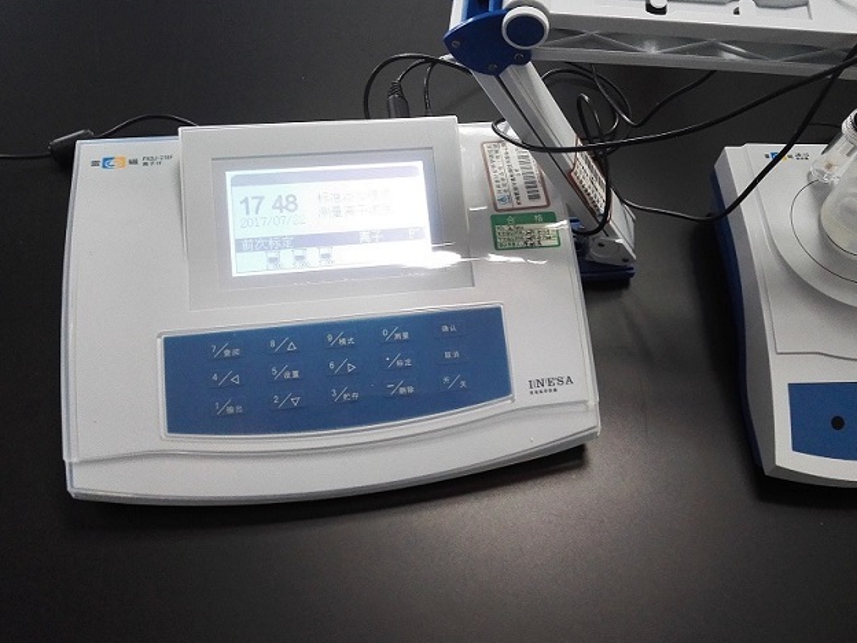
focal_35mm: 34
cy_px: 285
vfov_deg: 41.7
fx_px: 842
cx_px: 497
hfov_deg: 53.7
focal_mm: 3.8
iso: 250
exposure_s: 1/33.3
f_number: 2
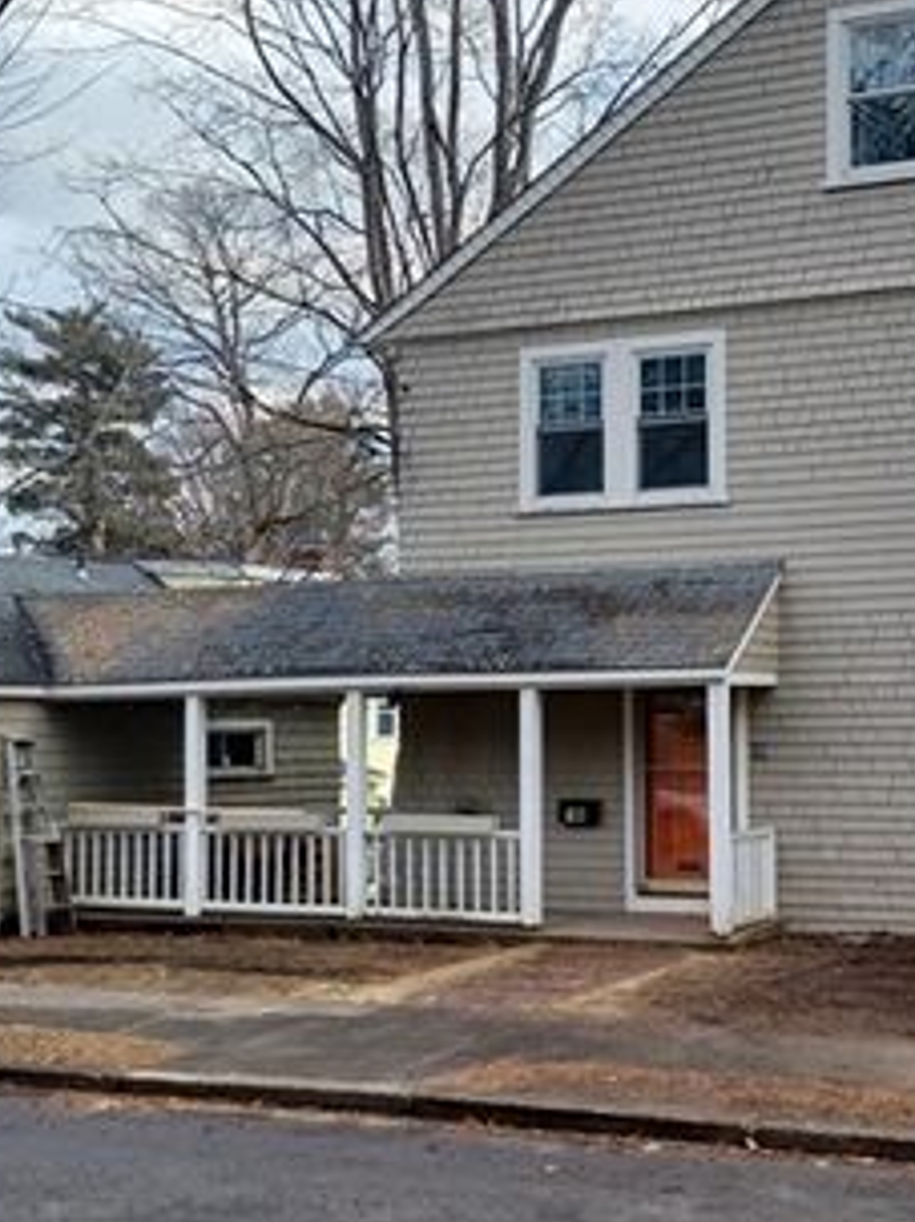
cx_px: 496
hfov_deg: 26.5
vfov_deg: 34.9
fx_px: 1940
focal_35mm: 55
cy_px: 700
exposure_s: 1/141
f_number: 1.8
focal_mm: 4.6
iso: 32
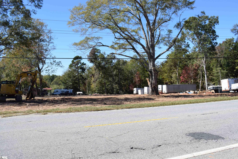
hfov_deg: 59.5
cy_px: 80
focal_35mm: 32
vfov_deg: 41.7
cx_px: 119
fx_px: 208
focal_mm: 21
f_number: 9
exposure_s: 1/320
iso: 200
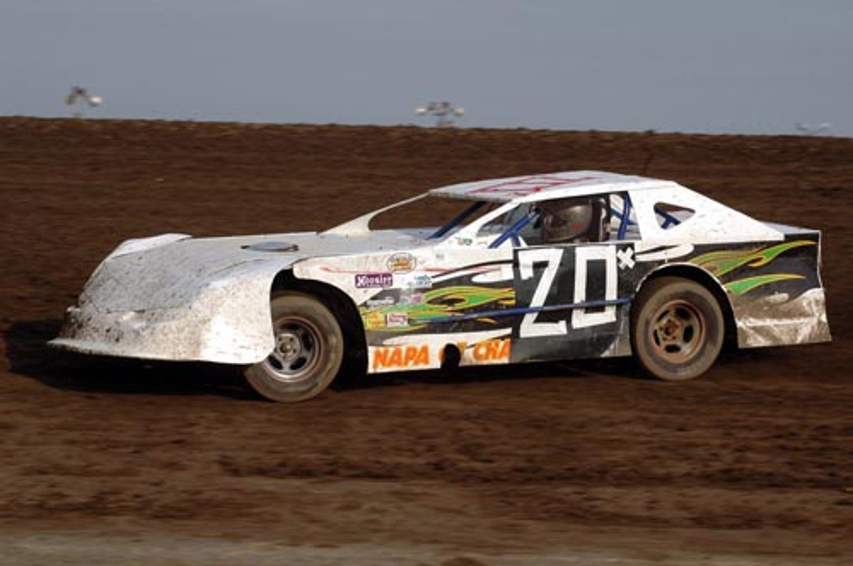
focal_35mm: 158
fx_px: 3727
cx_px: 426
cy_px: 283
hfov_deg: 13.1
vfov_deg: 8.7
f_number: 9
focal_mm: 105
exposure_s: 1/500
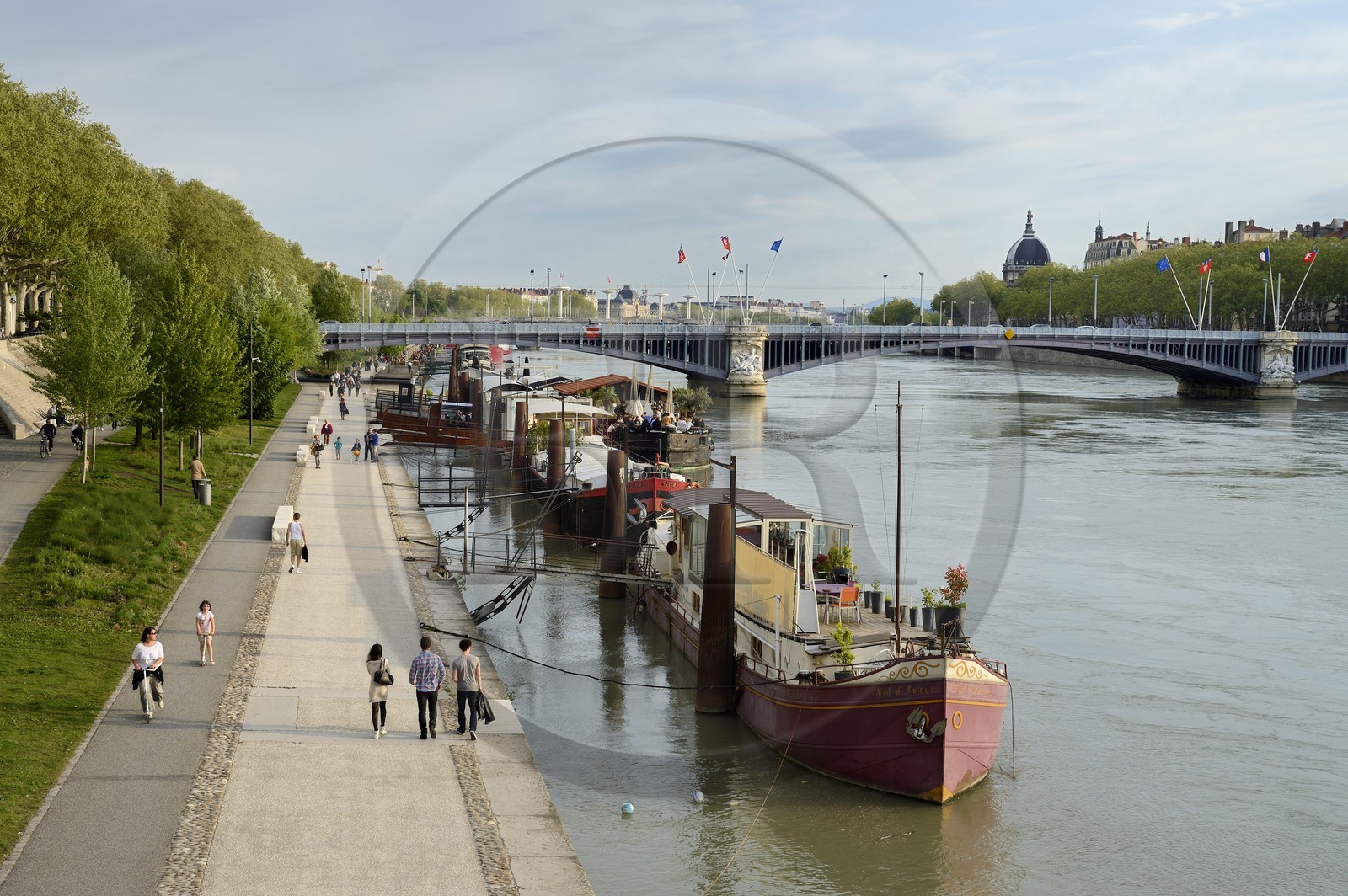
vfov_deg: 26.9
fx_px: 1871
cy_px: 448
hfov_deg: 39.6
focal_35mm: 50
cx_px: 674
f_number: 8
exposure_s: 1/320
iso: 200
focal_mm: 50
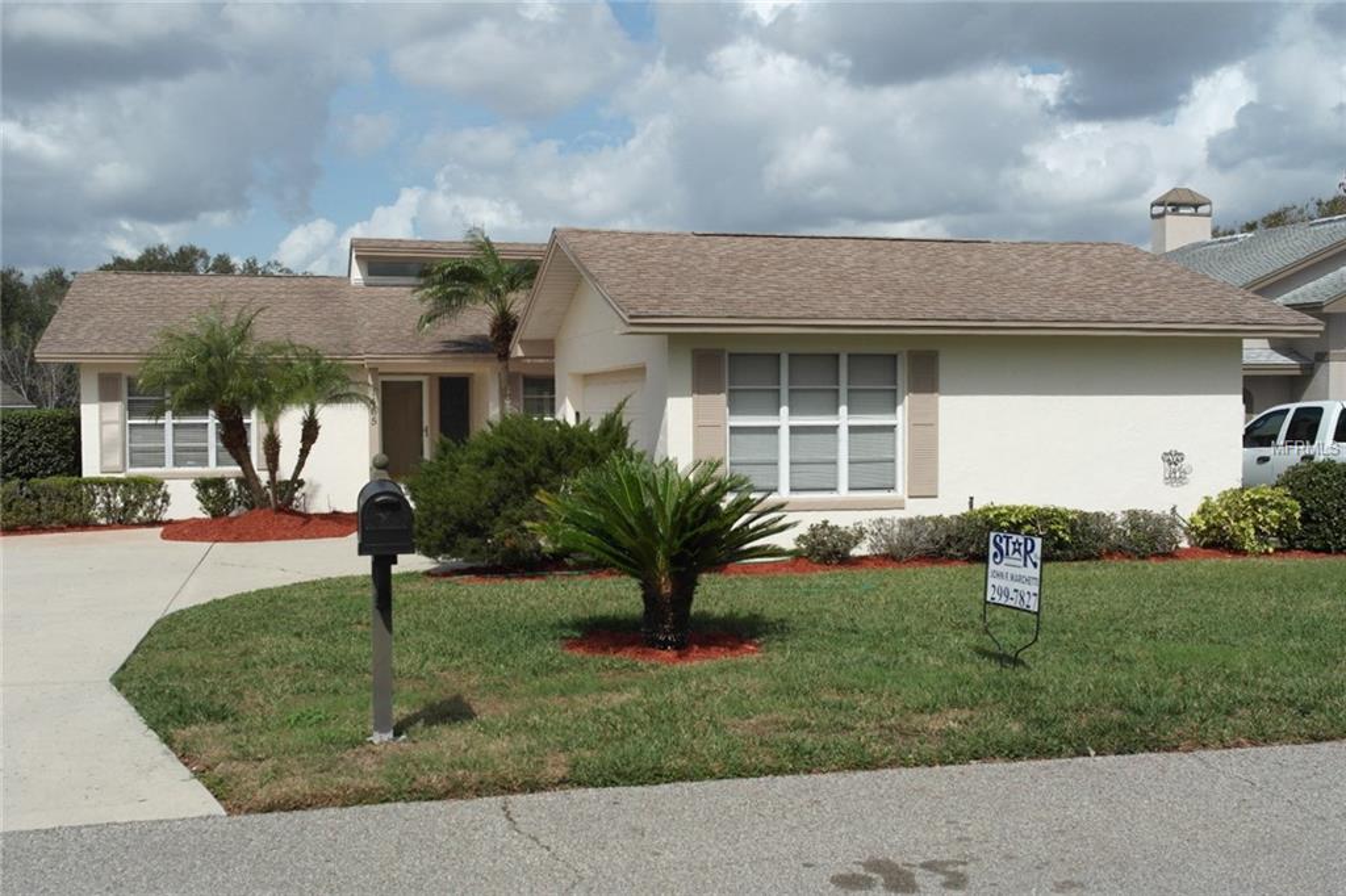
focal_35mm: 36
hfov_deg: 53.1
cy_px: 448
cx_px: 673
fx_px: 1345
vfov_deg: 36.8
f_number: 8
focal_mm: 24
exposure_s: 1/400
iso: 100
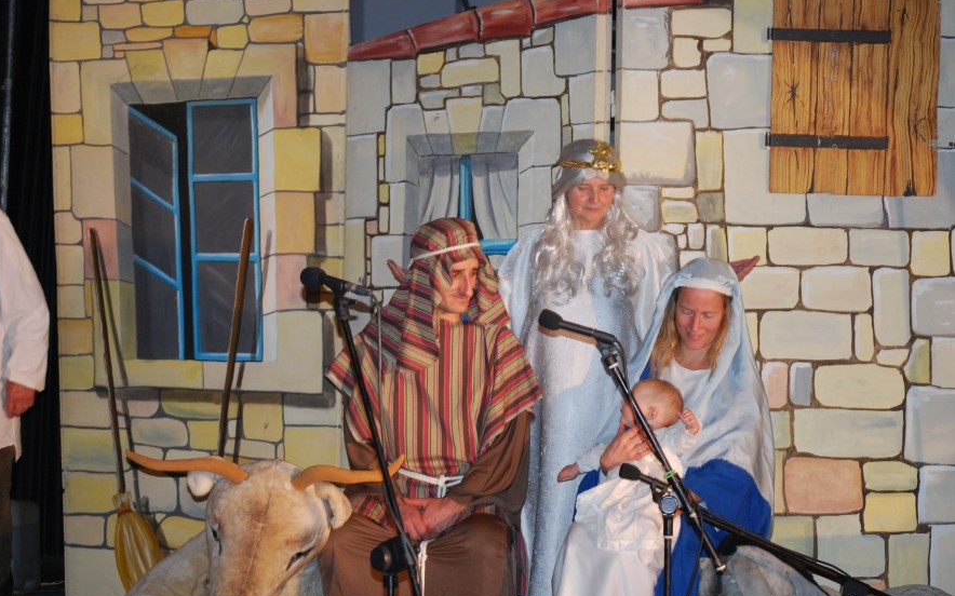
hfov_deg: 21.6
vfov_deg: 13.6
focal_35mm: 96
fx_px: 2498
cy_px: 321
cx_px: 475
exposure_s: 1/60
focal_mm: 62
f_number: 4.2
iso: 560
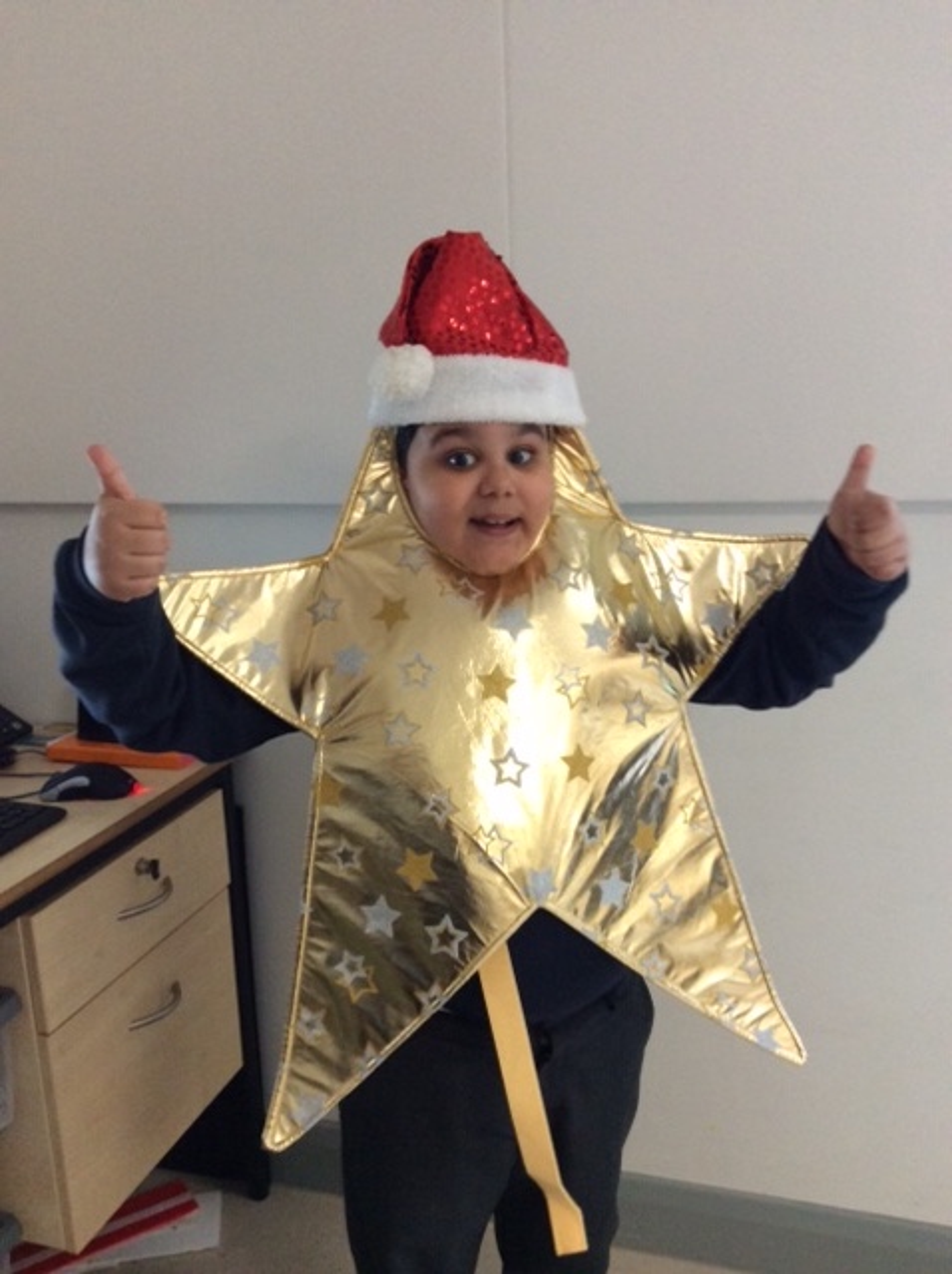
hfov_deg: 44.1
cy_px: 637
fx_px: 1177
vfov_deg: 56.9
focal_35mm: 32
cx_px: 476
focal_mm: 3.3
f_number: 2.4
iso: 160
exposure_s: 1/25
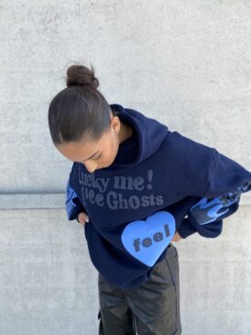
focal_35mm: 26
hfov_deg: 53.1
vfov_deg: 67.3
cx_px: 126
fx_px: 251
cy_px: 168
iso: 32
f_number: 1.8
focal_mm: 4.25
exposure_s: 1/263
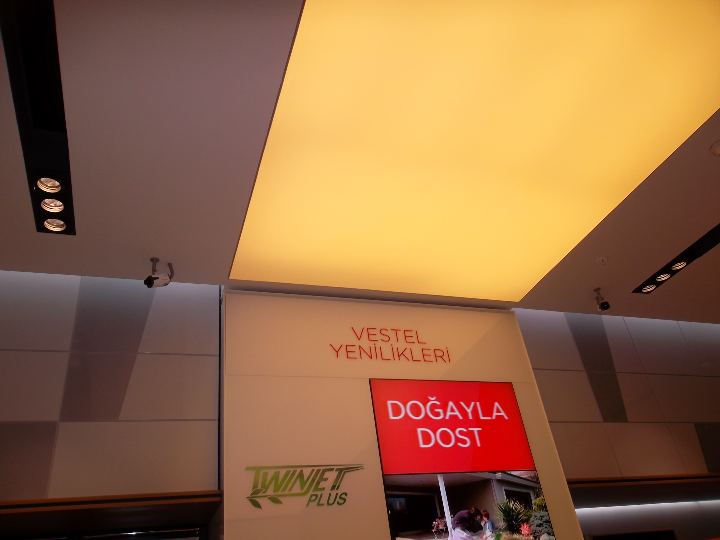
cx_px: 360
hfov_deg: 65.3
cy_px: 270
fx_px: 562
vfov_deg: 51.4
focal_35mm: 27
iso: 80
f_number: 3.5
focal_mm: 4.9
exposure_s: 1/56
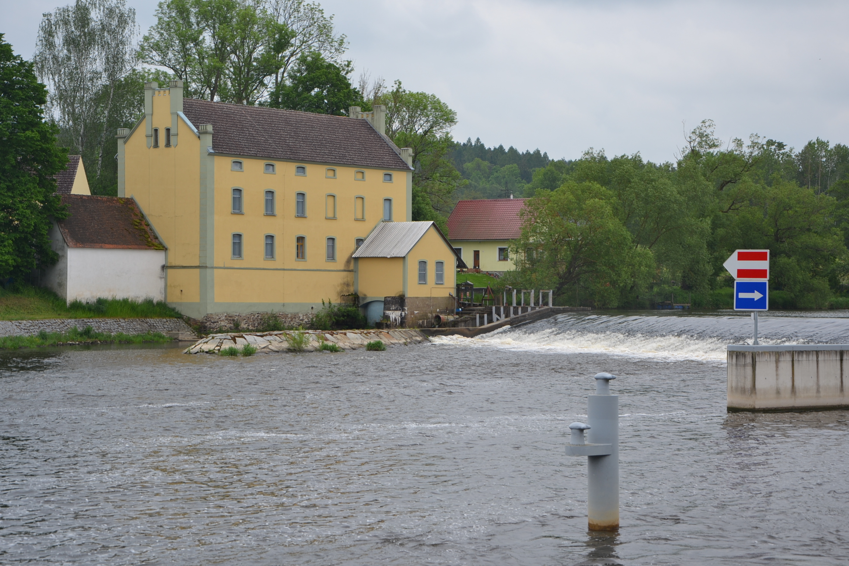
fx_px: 1839
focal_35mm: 78
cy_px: 283
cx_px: 424
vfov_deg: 17.5
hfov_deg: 26.0
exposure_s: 1/250
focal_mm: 52
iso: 100
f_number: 8
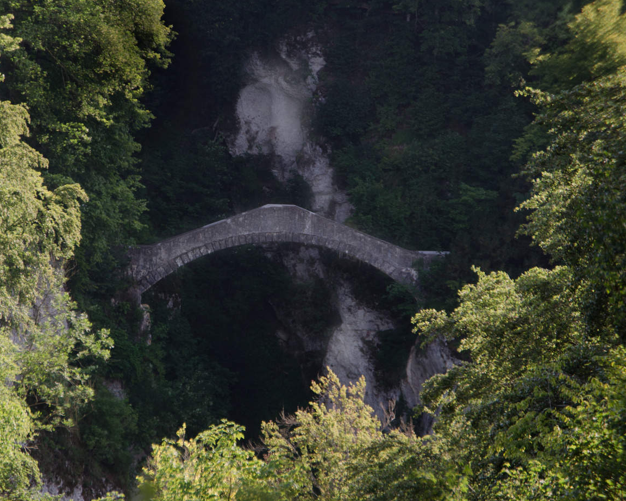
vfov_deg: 7.8
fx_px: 3669
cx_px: 265
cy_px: 250
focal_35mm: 198
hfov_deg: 9.8
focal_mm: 116
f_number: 8
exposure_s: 1/30
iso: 125
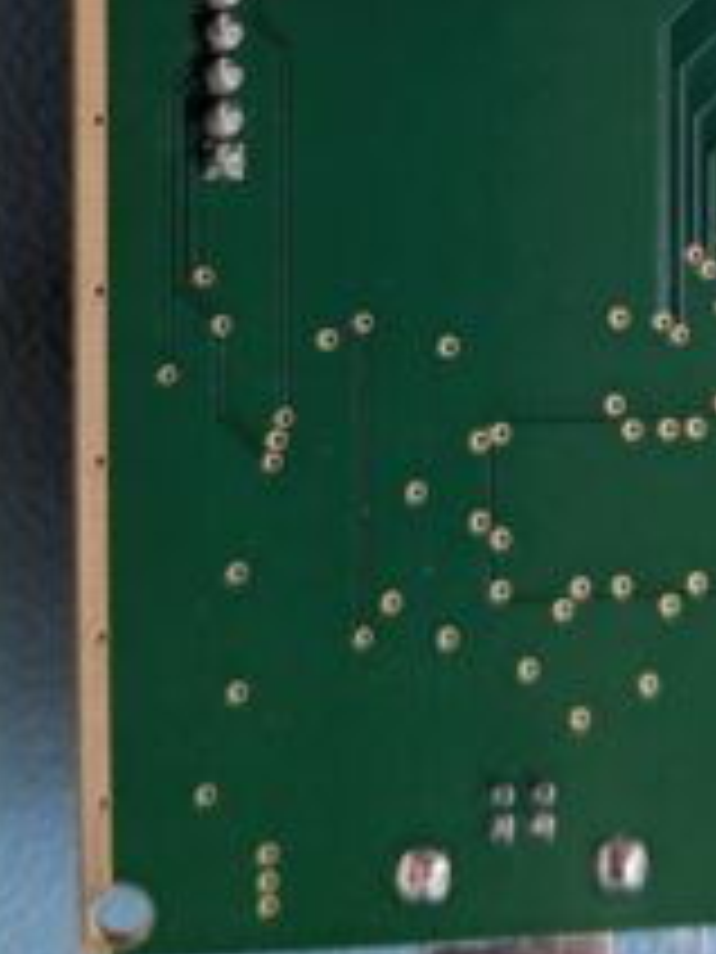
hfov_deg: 23.8
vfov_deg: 30.1
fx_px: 1682
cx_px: 531
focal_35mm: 61
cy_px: 63
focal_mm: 4.38
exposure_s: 1/33.3
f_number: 1.73
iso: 128
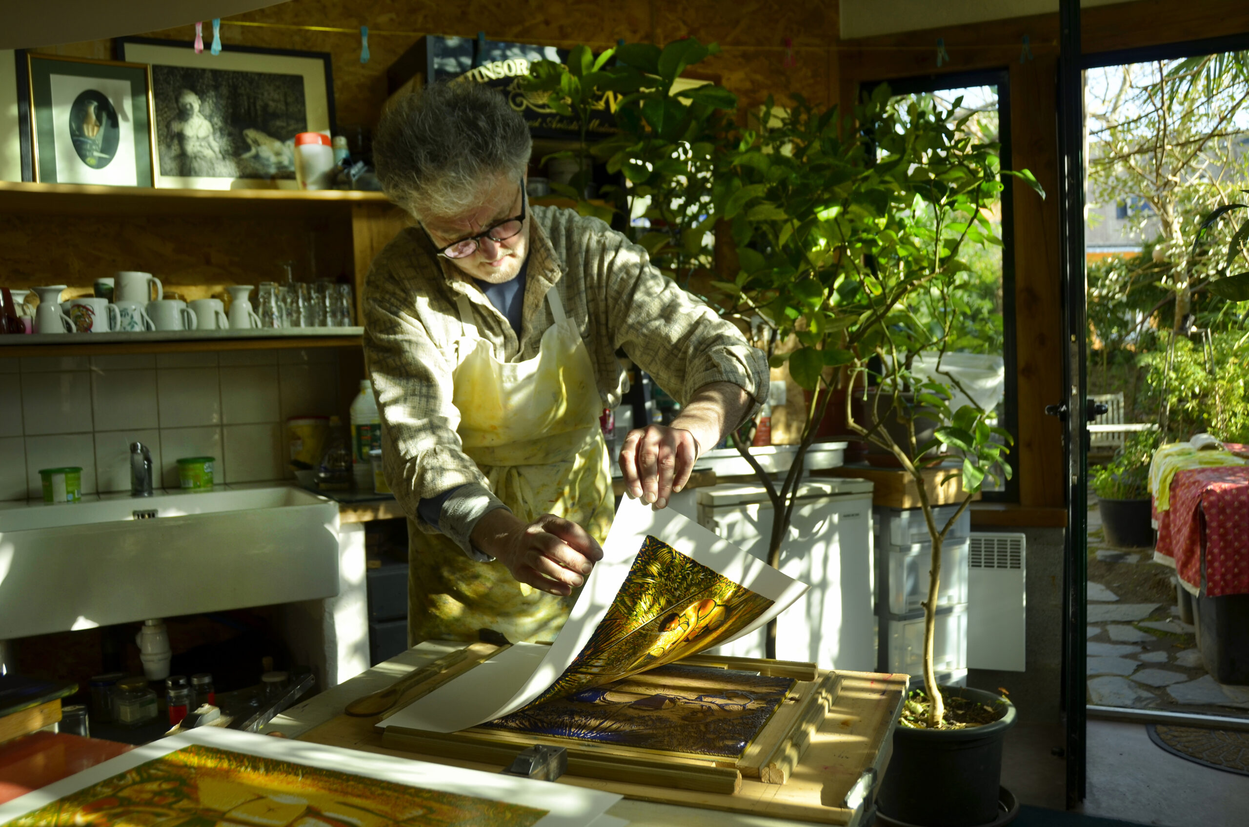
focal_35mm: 30
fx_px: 1039
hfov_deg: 62.0
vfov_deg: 43.4
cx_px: 624
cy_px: 414
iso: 100
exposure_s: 1/125
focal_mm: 20
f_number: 4.5
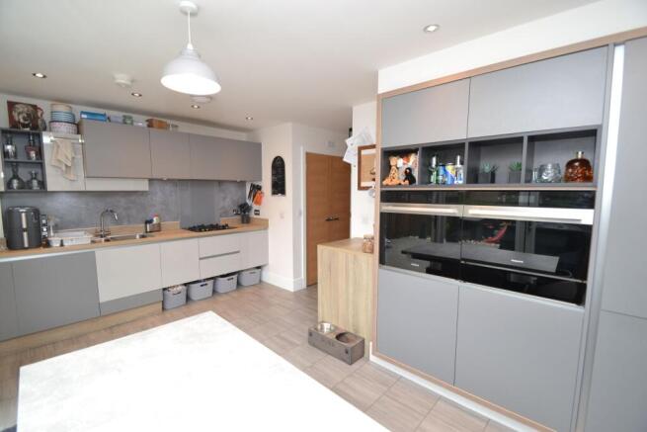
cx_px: 324
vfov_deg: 77.4
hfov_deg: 100.4
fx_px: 270
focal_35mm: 15
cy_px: 216
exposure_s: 1/60
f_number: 4
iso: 400
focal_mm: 10
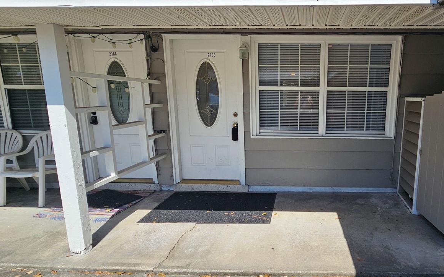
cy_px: 144
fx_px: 230
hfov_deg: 85.2
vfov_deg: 62.2
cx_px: 292
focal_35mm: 19
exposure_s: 1/2163
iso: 50
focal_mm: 2.2
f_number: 2.2
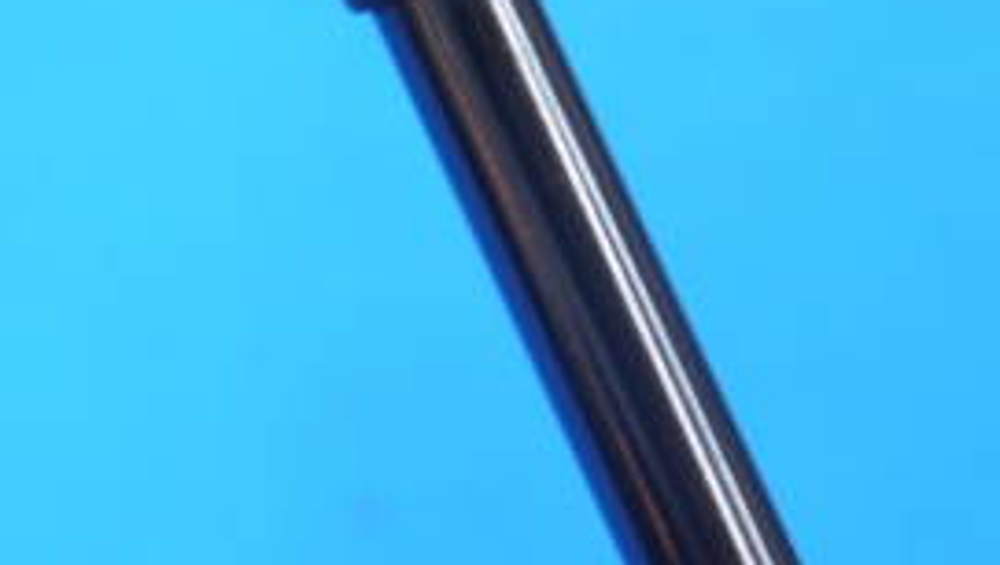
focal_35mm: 185
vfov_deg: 6.5
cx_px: 0
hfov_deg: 11.5
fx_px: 4910
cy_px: -258
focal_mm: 36
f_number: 5.3
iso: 500
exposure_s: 1/80
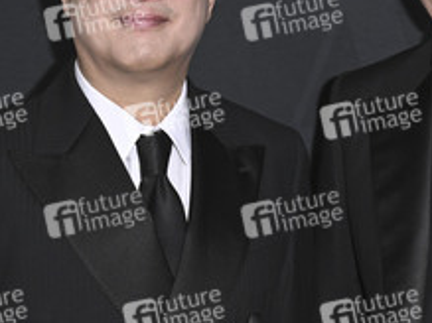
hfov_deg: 16.8
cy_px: 67
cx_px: 319
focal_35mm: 117
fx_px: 1459
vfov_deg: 12.6
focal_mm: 59
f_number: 5.6
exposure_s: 1/320
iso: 2000
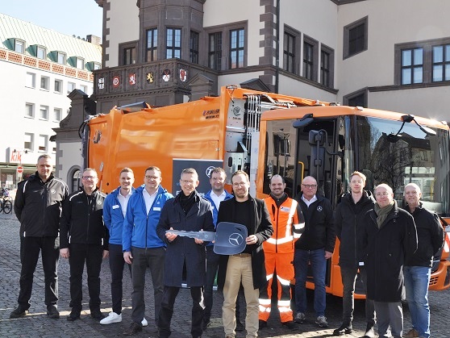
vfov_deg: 34.7
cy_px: 172
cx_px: 234
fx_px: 540
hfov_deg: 45.2
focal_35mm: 42
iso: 200
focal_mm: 25
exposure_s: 1/200
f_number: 7.1
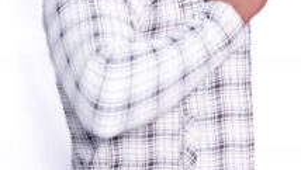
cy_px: 63
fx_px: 879
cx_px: 142
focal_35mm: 110
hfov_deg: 19.4
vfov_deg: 11.1
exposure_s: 1/200
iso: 100
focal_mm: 50
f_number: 1.8
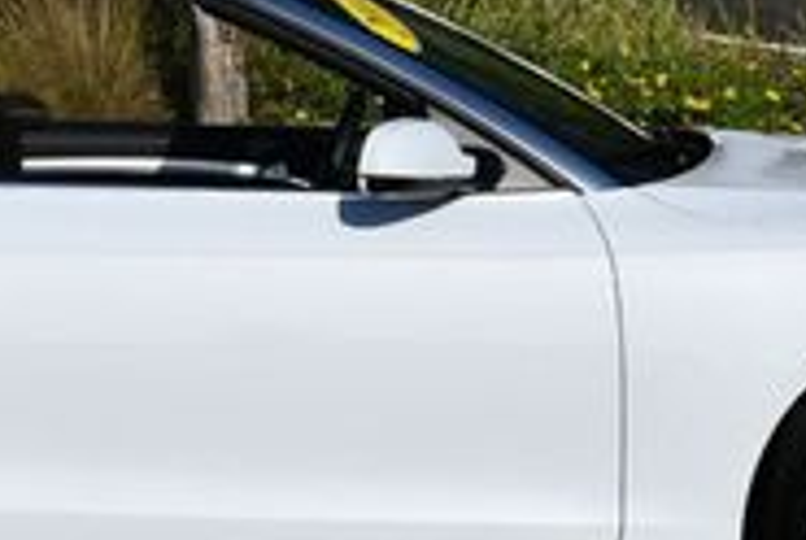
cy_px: 22
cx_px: 135
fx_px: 4036
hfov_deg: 11.4
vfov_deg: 7.6
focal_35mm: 180
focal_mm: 26
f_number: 10
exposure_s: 1/400
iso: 100
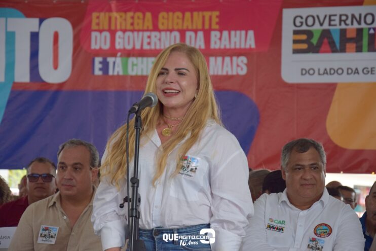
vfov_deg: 11.4
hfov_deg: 17.1
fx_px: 1253
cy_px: 126
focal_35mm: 120
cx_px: 188
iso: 800
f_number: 5.3
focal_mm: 80
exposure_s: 1/250
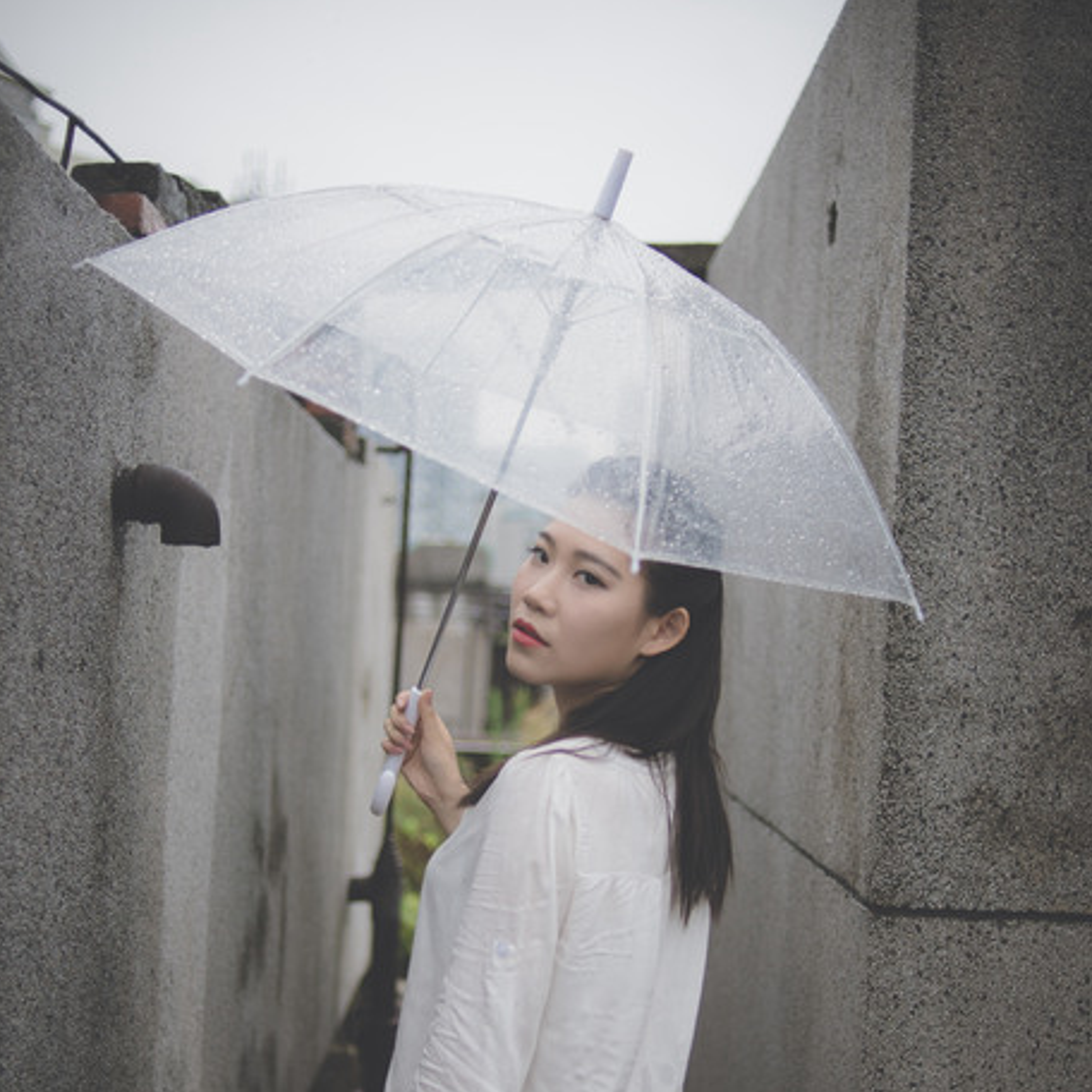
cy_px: 716
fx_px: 1749
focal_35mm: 49
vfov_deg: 34.4
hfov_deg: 34.7
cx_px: 523
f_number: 2
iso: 400
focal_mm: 35
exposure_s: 1/2000
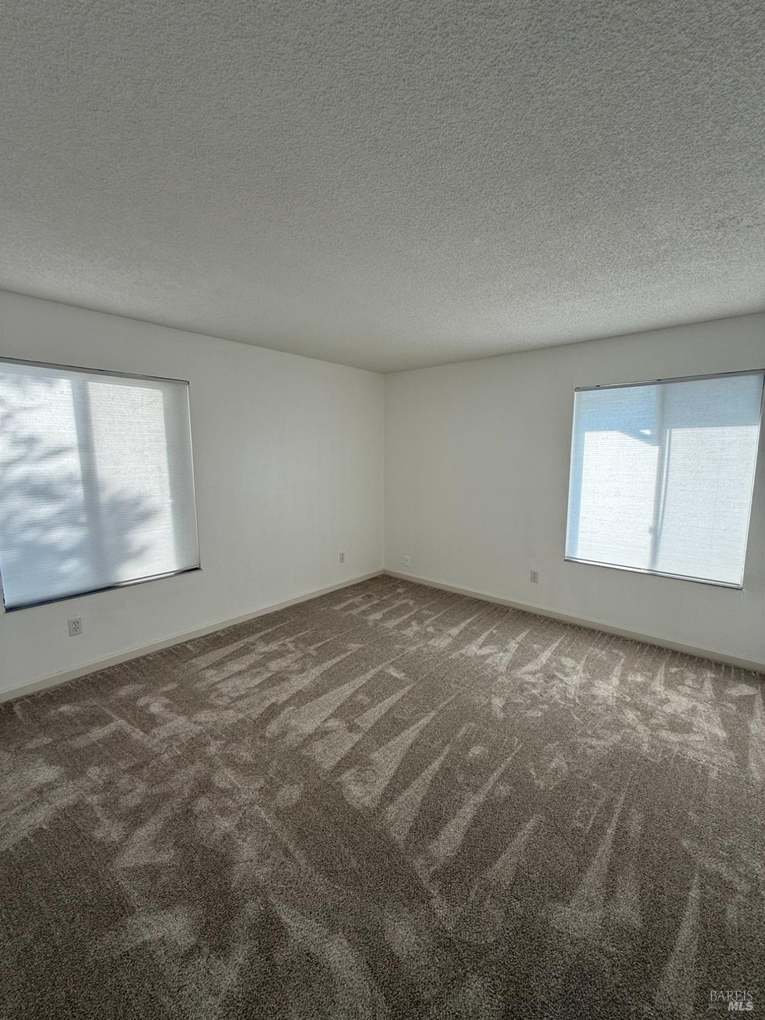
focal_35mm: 14
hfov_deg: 85.7
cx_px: 382
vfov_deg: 102.1
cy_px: 510
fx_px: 413
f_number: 2.2
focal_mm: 2.22
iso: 50
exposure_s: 1/261
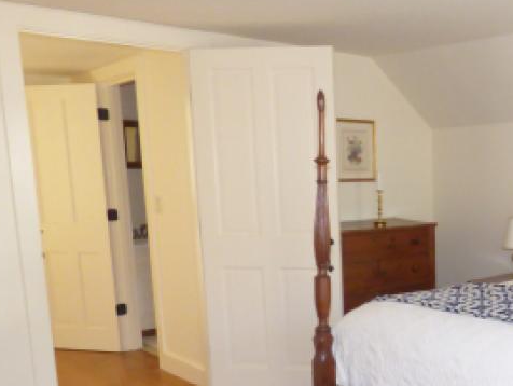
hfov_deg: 39.6
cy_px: 283
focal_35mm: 43
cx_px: 490
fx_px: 638
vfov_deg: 33.1
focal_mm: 3.58
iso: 800
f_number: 2.8
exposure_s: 1/60
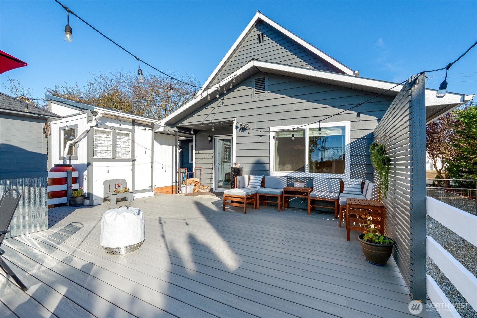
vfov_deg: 73.7
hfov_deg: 96.7
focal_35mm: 16
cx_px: 238
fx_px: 212
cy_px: 159
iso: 400
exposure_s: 1/640
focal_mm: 16
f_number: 9
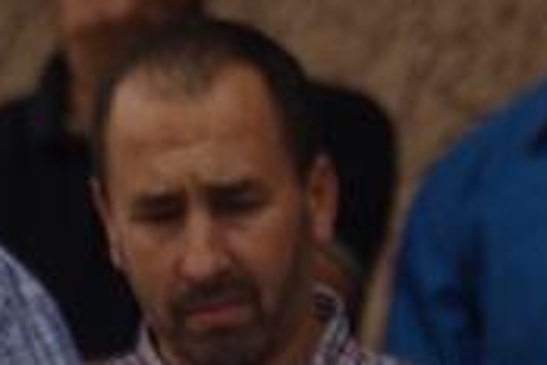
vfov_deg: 1.8
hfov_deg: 2.7
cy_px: 422
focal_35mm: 774
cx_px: 406
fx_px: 11760
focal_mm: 210
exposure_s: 1/640
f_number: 5.6
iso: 200
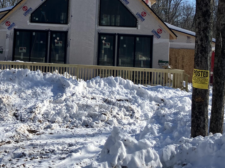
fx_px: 383
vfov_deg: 24.4
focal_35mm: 59
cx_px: 83
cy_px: 32
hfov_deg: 32.5
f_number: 1.8
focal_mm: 3.99
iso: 32
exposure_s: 1/2315
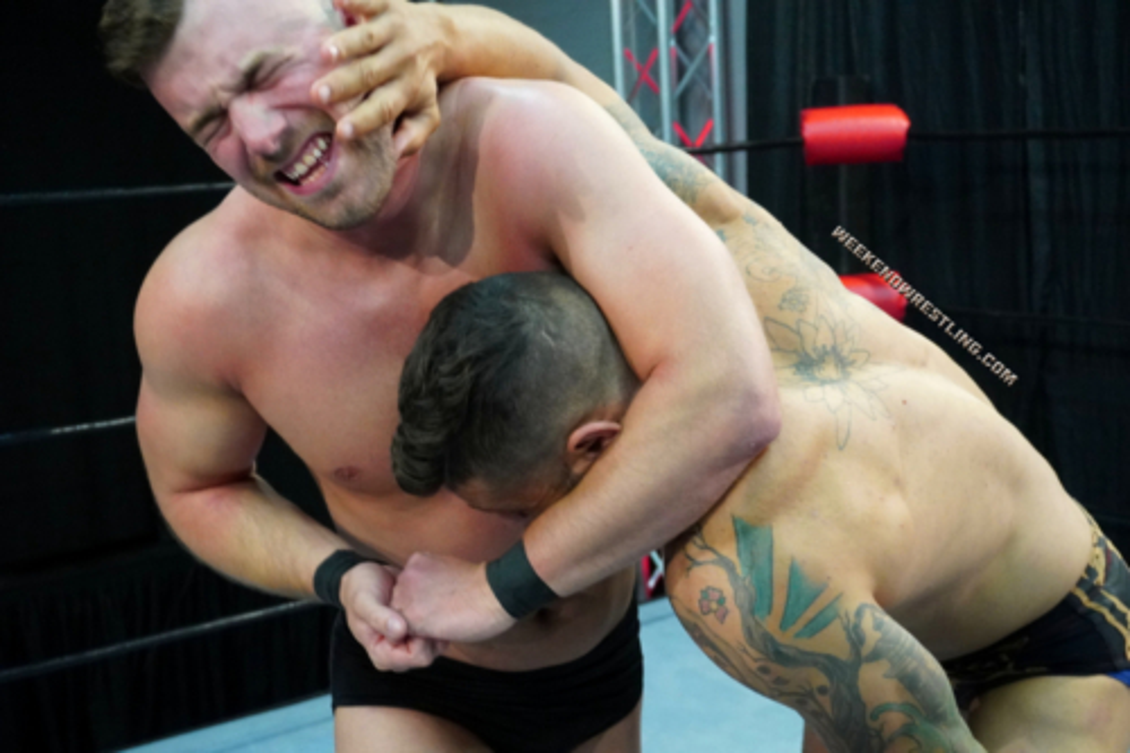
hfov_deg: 38.9
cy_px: 376
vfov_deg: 26.5
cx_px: 565
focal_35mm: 51
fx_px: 1600
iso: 5000
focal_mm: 34
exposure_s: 1/160
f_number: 5
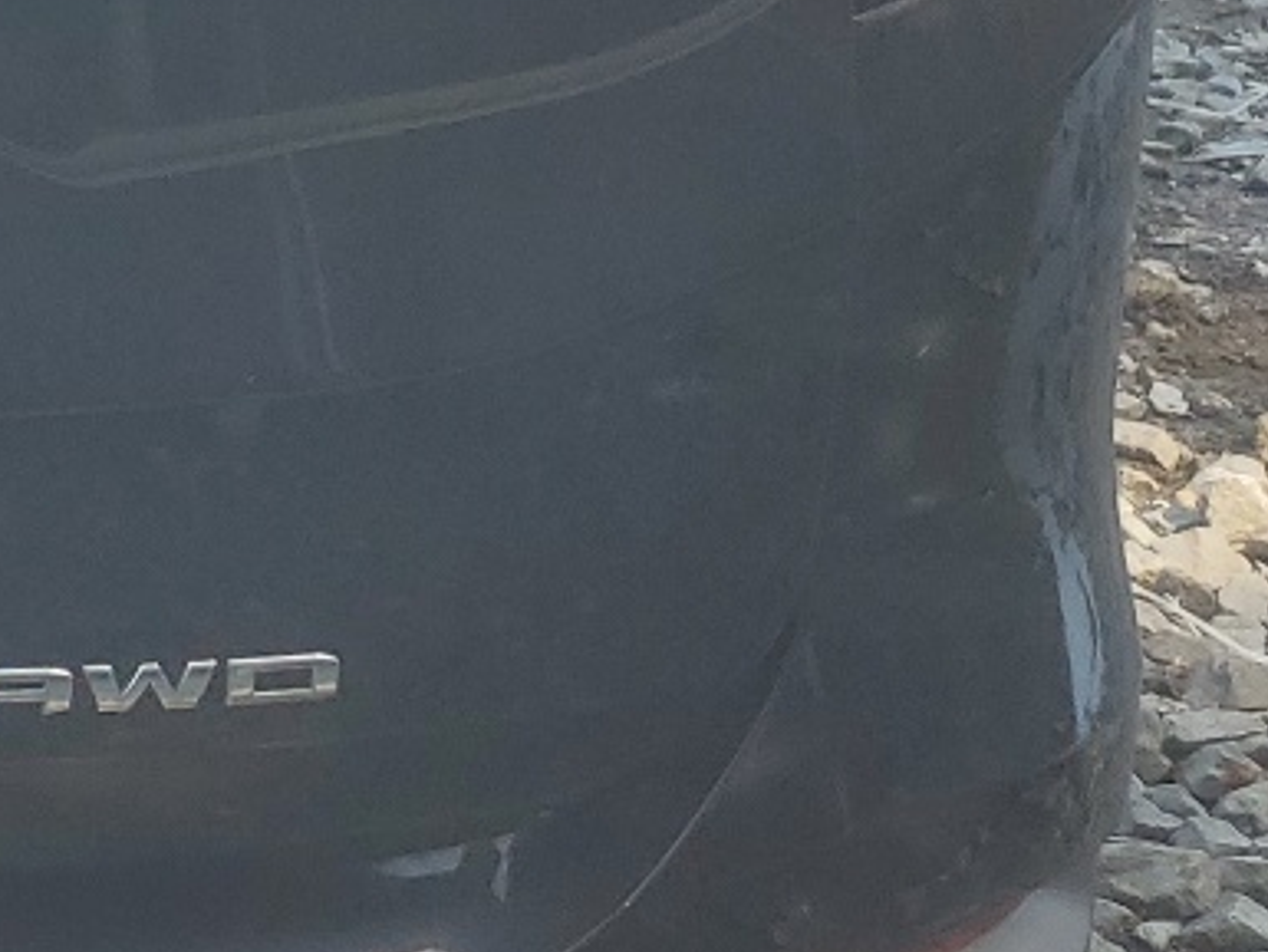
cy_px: -158
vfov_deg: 13.4
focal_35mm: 108
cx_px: -998
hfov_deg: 15.6
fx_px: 3957
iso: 50
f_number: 1.5
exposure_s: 1/333
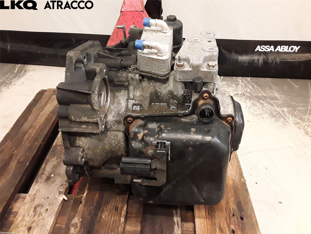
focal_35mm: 28
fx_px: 252
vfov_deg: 49.7
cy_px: 117
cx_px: 156
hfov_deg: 63.4
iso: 250
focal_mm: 2.91
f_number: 1.9
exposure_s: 1/50
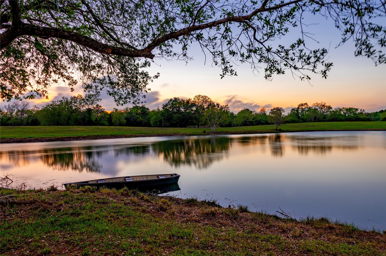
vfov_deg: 53.1
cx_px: 193
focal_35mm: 24
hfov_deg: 73.8
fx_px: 257
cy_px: 128
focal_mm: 24
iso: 100
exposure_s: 8
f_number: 9
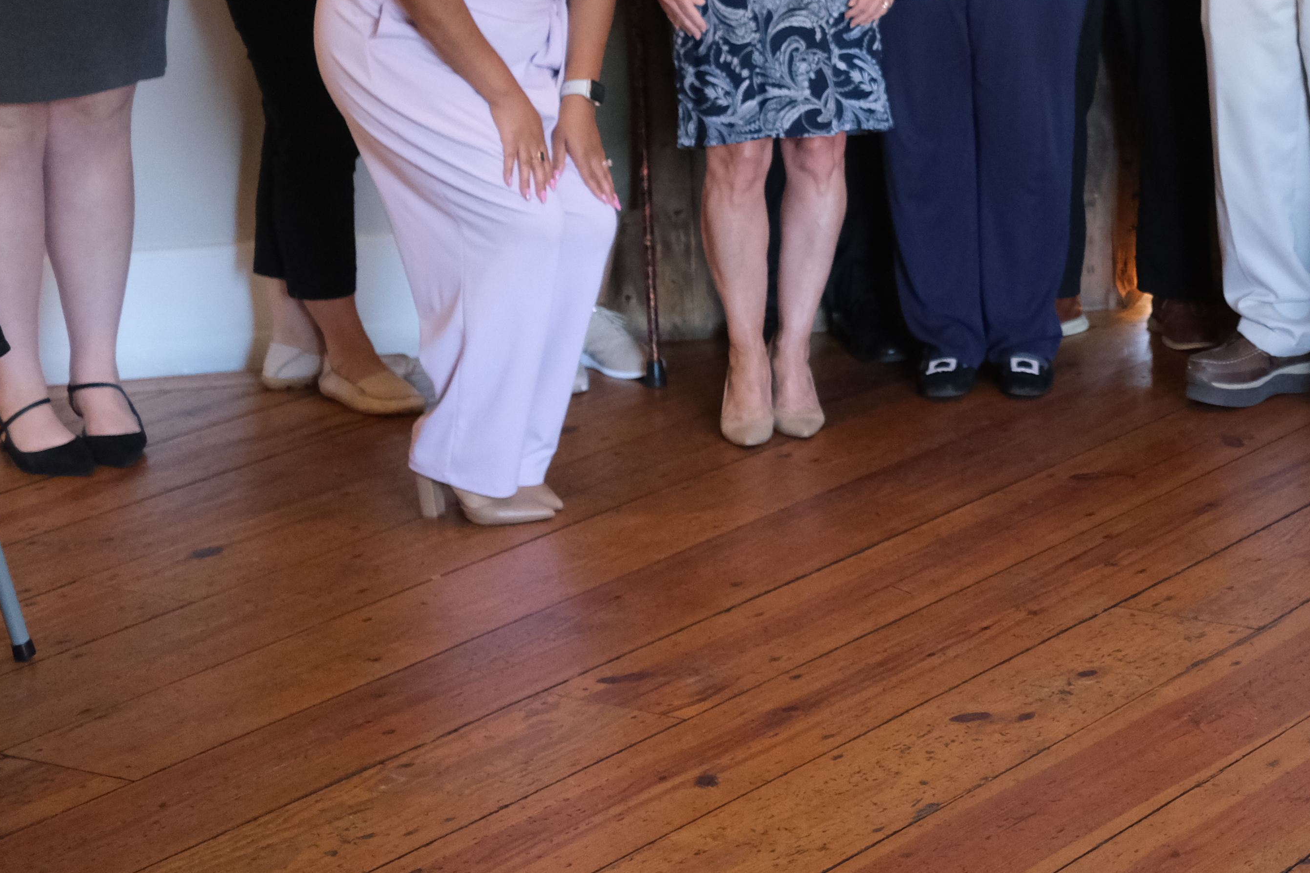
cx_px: 1379
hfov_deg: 20.6
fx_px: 3456
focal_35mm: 95
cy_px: -22
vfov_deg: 14.2
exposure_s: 1/60
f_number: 2.8
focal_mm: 27
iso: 2000
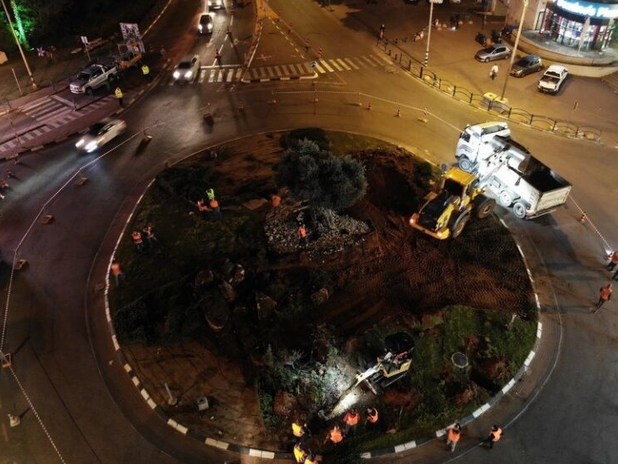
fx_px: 446
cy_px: 233
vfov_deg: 54.9
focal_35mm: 25
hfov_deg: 69.4
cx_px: 319
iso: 800
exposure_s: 1/6
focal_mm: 4.5
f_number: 2.8
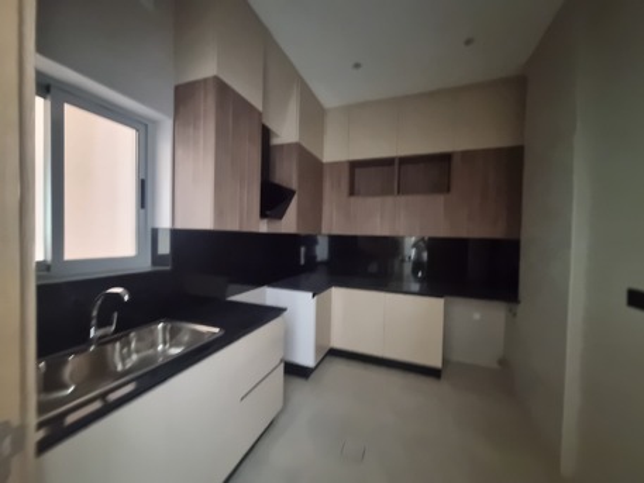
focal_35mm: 13
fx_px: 242
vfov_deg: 89.9
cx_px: 322
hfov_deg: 106.2
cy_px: 242
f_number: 2.2
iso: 1000
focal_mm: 1.74
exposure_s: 1/25
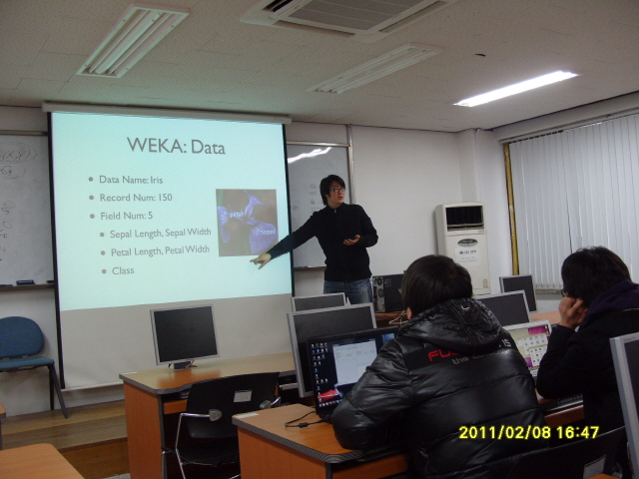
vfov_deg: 40.7
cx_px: 320
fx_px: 646
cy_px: 240
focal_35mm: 35
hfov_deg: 52.6
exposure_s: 1/45
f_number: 2.8
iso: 160
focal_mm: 7.8
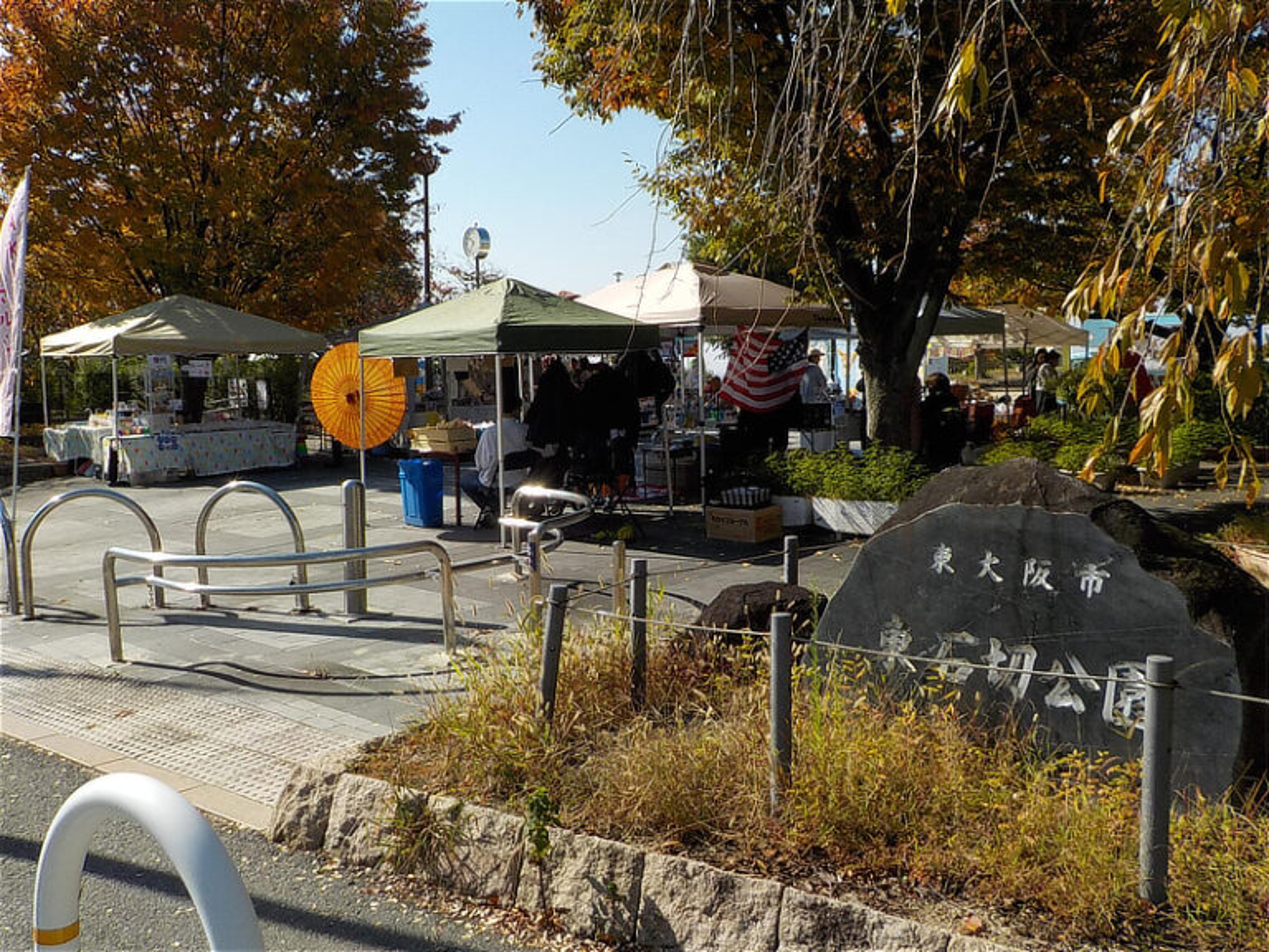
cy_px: 476
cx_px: 634
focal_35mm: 30
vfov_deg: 46.8
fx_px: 1100
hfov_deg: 60.0
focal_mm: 4.1
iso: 125
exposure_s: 1/1250
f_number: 3.3
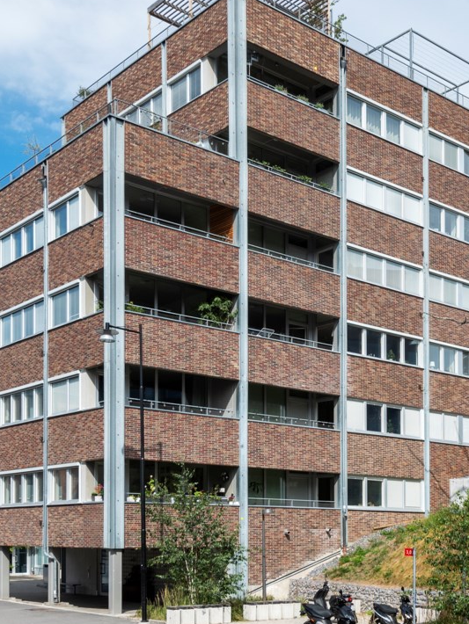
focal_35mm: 46
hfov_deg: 30.6
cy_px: 250
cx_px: 387
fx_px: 830
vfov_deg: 41.0
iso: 250
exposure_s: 1/640
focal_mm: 21
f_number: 11
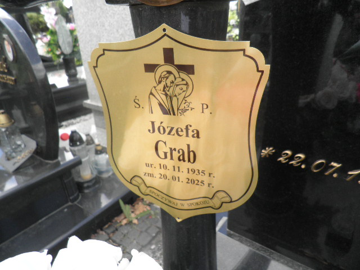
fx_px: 250
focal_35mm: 24
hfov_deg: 71.6
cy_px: 135
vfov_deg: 56.8
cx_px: 180
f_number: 3.3
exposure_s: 1/160
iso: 64
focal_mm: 4.3
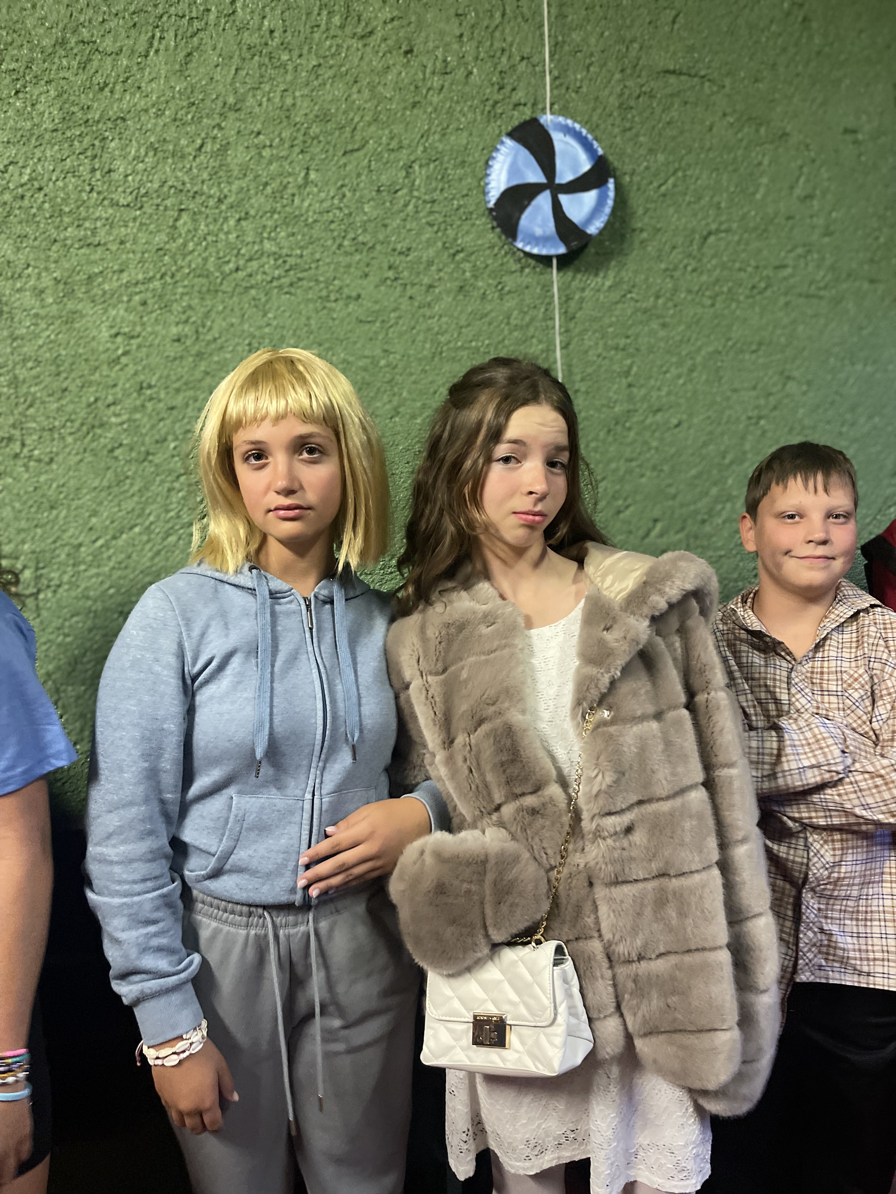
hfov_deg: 53.1
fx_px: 897
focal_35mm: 26
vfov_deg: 67.3
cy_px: 597
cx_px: 448
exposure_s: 1/33
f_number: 1.6
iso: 500
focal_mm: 5.1
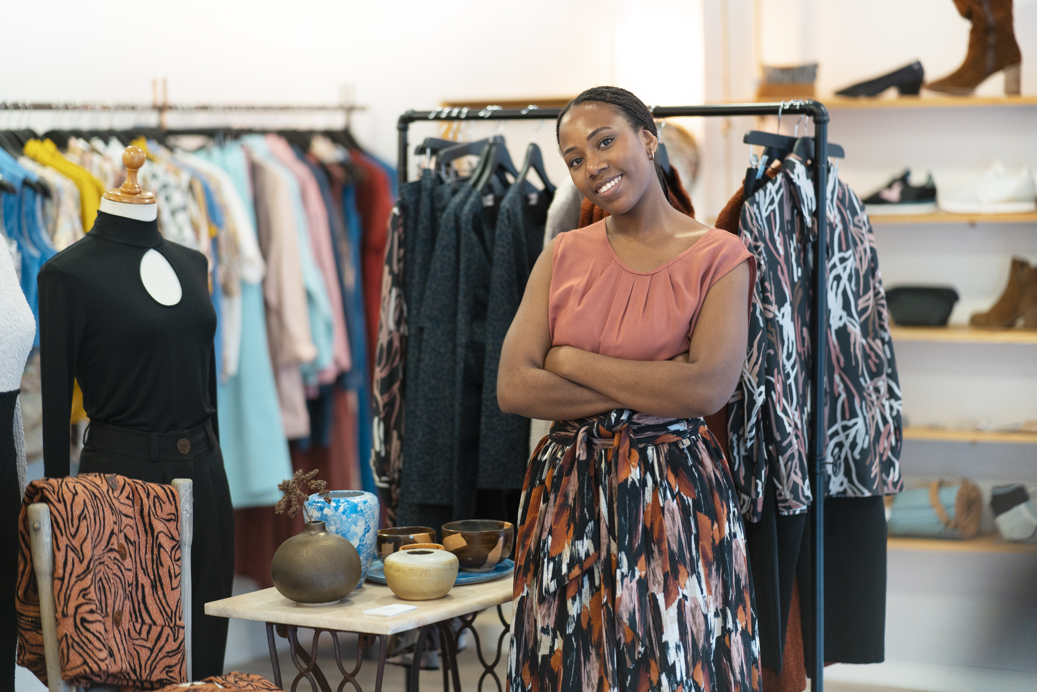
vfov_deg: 16.1
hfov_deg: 23.9
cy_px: 346
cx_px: 518
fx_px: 2448
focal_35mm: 85
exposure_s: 1/250
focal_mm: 85
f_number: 1.4
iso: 800
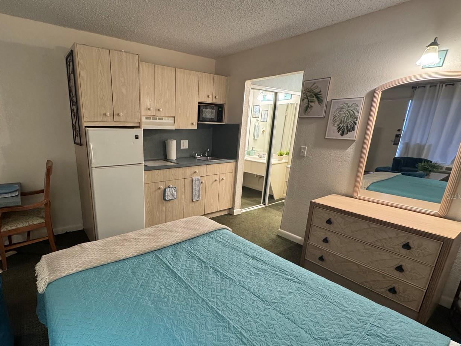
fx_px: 240
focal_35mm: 18
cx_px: 185
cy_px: 196
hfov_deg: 86.7
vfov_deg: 71.3
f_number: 2.2
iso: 320
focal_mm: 2.22
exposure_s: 1/60
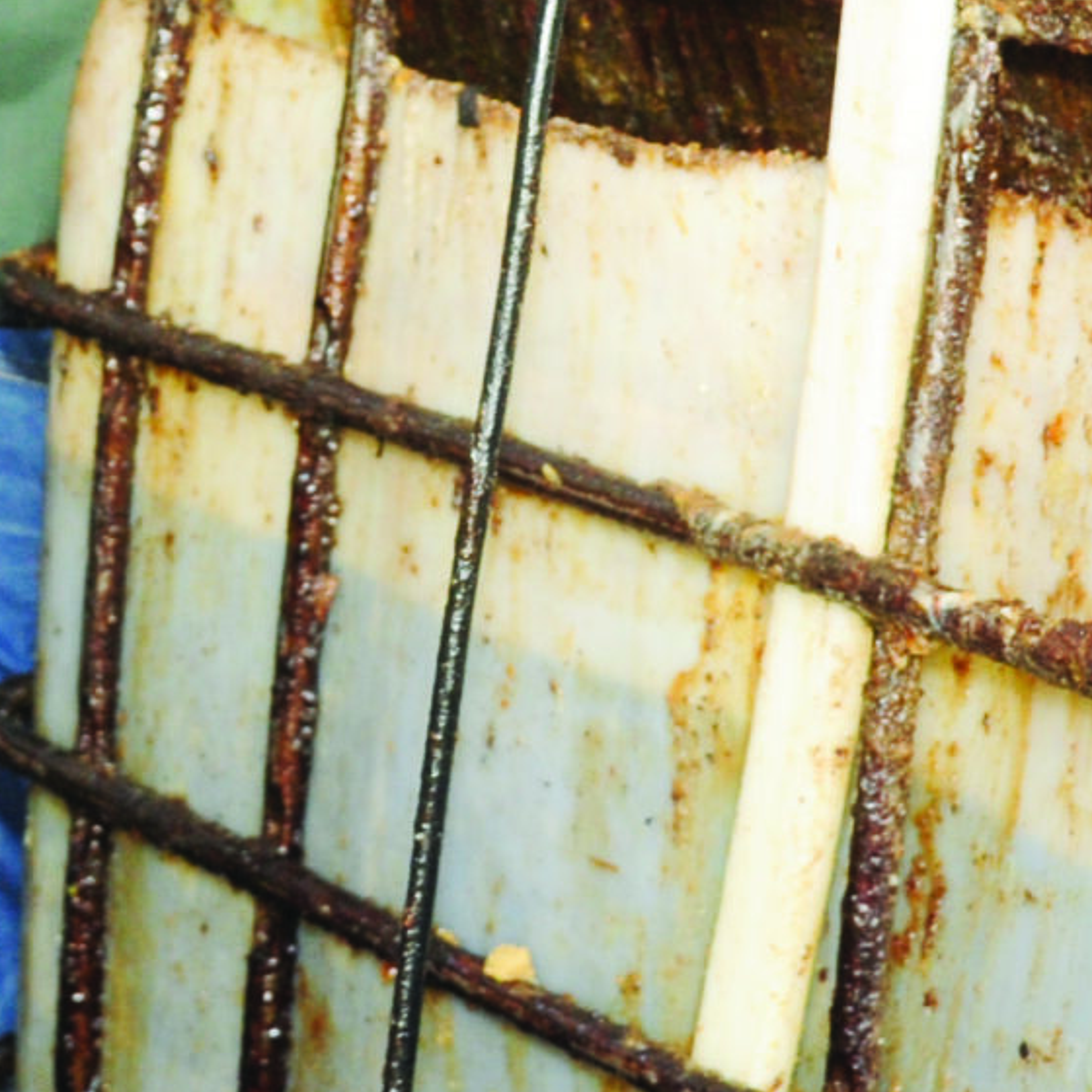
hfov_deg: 12.5
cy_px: -32
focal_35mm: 136
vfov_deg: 12.7
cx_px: -201
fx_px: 4854
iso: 1250
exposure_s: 1/80
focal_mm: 35
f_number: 4
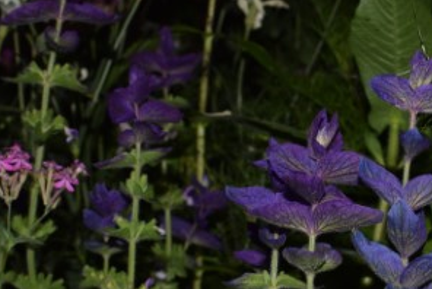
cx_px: 324
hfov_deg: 19.9
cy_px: 204
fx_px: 1225
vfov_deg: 13.4
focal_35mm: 102
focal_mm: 28
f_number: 8
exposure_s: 1/60
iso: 100
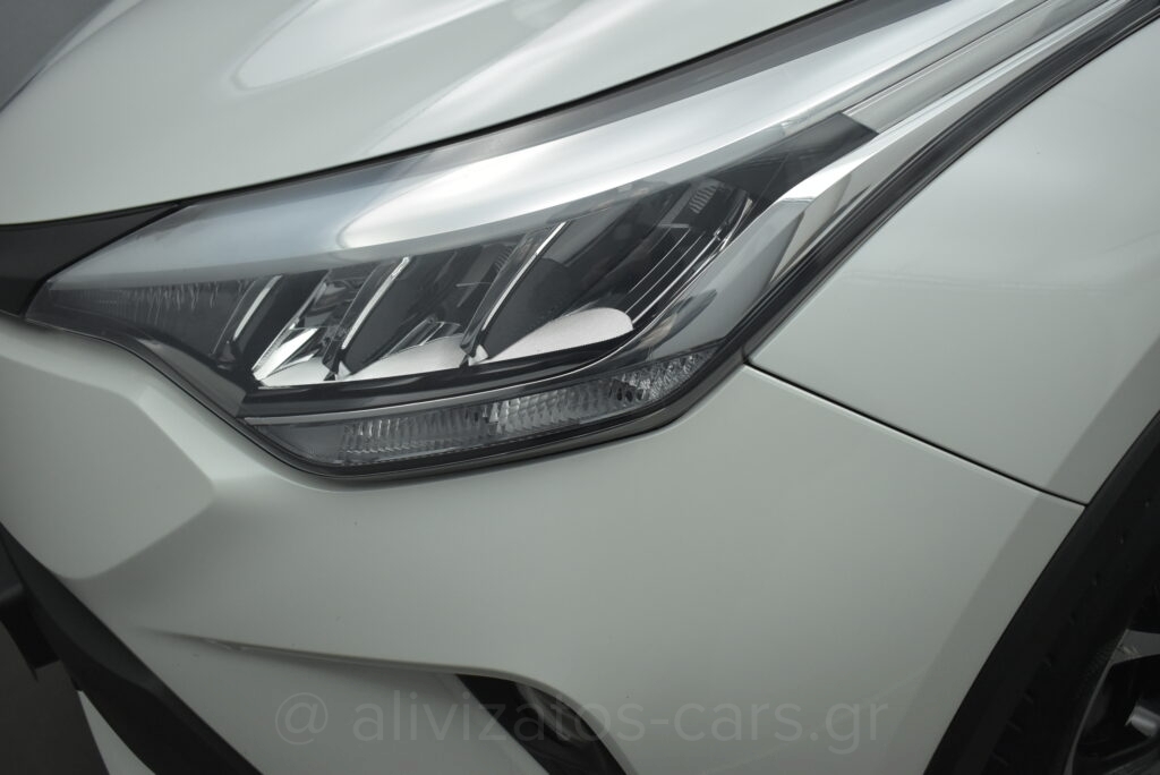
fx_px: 1064
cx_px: 580
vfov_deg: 40.0
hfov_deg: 57.2
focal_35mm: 33
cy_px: 388
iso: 1600
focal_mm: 22
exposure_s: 1/320
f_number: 3.8
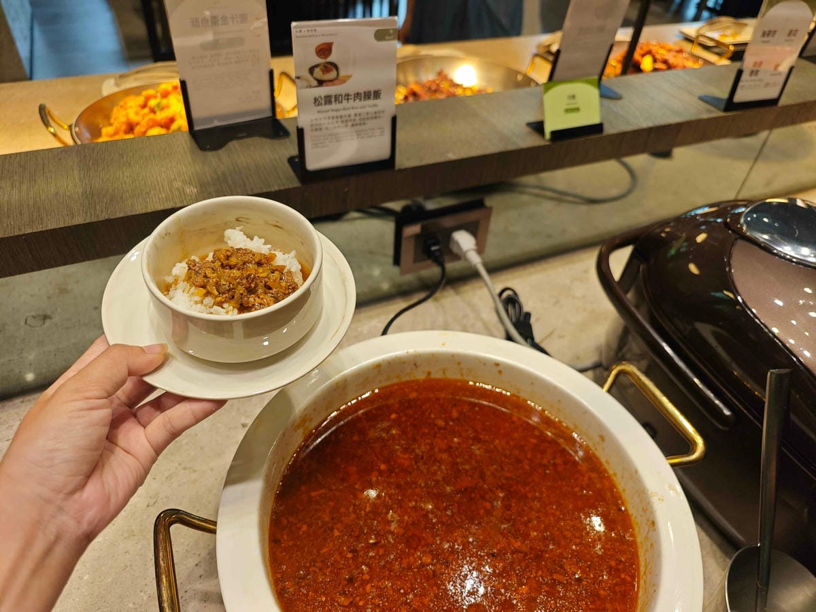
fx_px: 542
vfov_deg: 58.9
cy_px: 306
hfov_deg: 73.9
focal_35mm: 23
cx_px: 408
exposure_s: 1/120
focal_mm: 8.72
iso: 160
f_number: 2
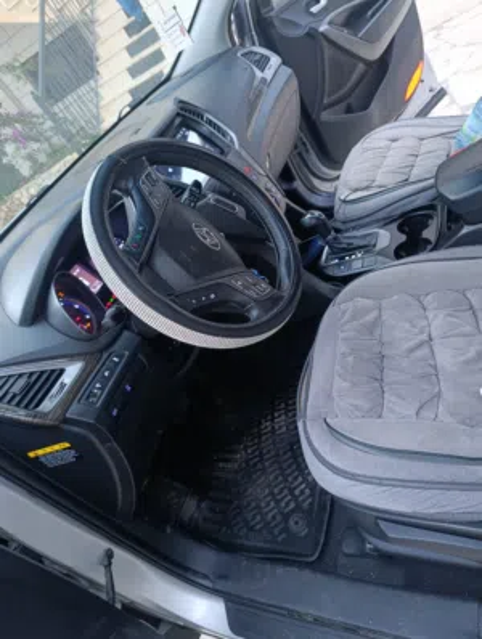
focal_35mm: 23
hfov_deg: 59.0
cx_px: 241
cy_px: 320
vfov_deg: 73.8
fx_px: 426
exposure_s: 1/33.3
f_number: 1.65
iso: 1225
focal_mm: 6.11
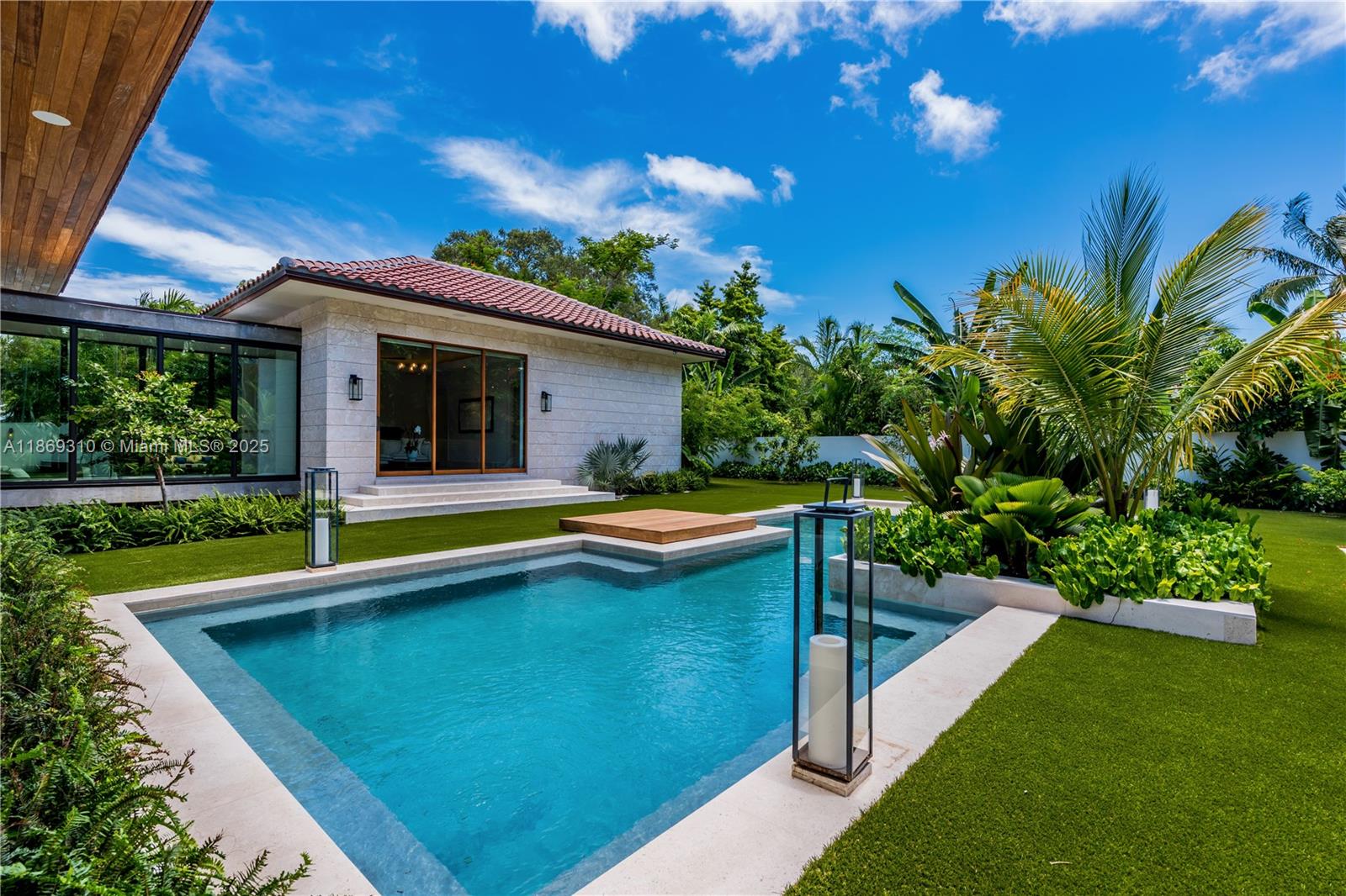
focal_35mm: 17
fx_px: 635
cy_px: 448
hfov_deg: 93.3
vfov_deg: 70.4
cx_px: 673
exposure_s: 1/100
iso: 125
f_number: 10
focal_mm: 17
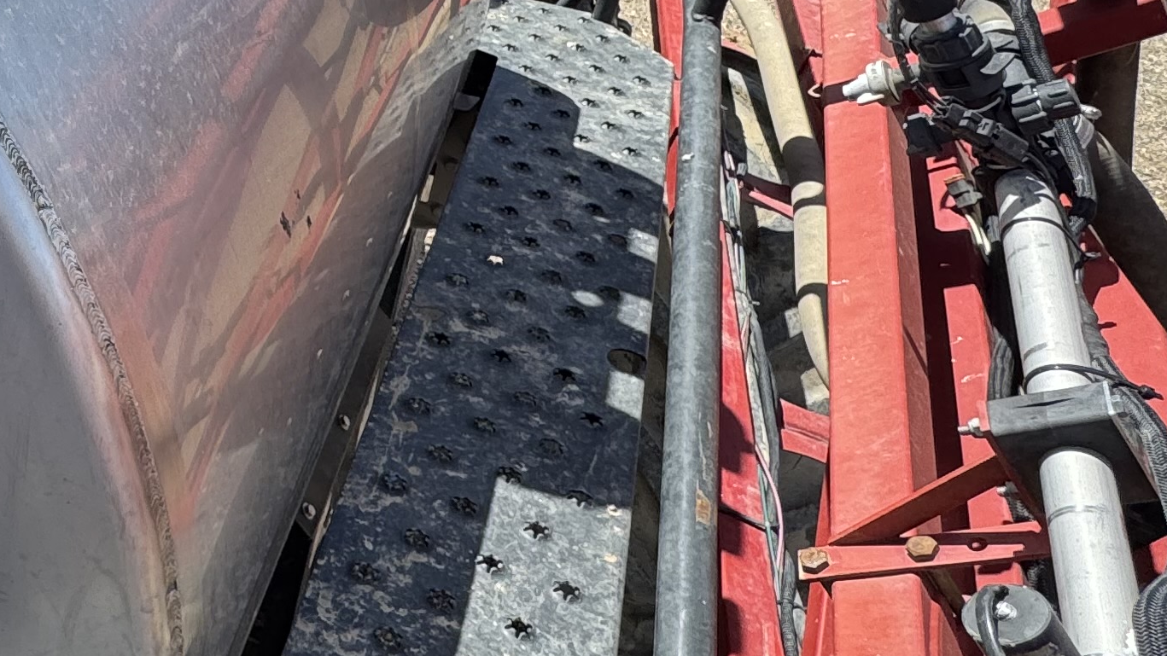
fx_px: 1393
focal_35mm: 45
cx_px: -73
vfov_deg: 25.9
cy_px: 108
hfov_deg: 38.7
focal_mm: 2.22
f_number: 2.2
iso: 50
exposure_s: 1/787
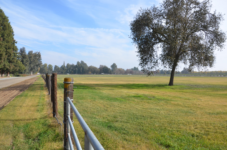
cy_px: 75
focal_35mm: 27
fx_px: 170
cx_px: 114
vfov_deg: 47.7
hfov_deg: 67.5
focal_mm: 18
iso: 110
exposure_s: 1/250
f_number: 8
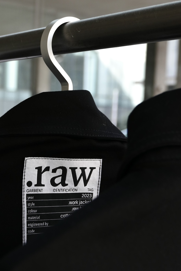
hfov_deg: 17.0
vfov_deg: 25.1
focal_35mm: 80
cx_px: 37
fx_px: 602
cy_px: 199
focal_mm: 22
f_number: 3.5
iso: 400
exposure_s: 1/125
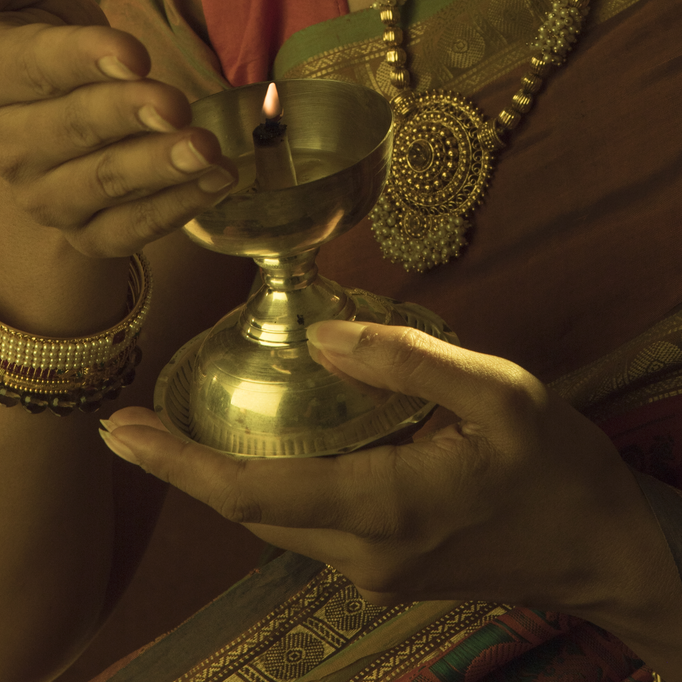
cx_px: 397
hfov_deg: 13.2
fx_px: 2942
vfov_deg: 12.9
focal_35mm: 132
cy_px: -102
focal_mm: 65
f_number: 14
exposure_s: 1/200
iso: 100
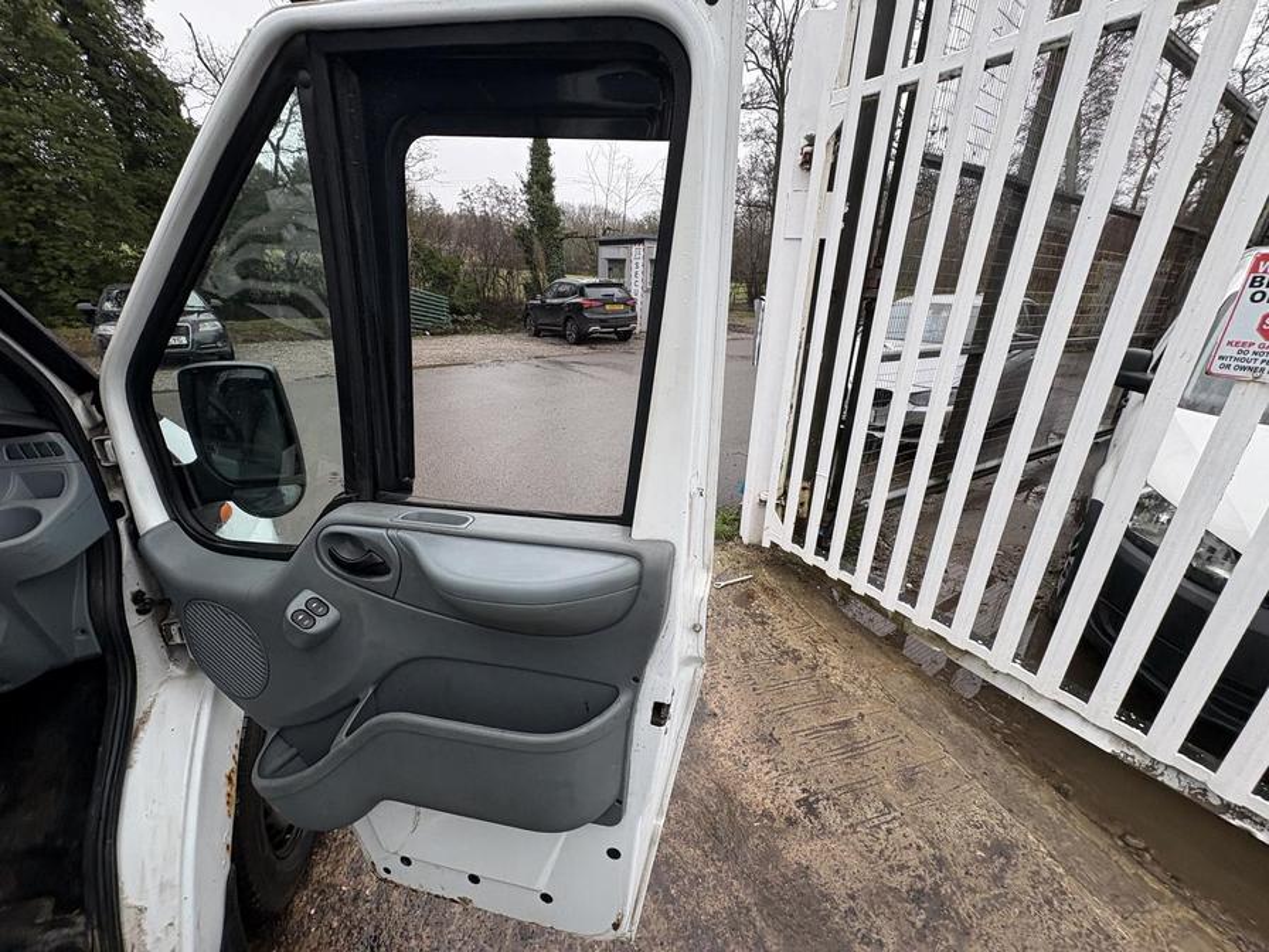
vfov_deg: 85.7
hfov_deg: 102.1
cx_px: 634
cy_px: 476
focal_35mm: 14
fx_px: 513
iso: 40
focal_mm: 2.22
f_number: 2.2
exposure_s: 1/190
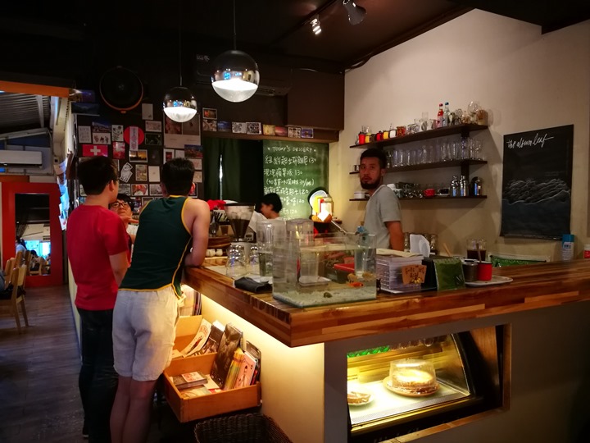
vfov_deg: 51.4
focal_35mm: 27
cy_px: 222
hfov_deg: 65.3
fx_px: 460
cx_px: 295
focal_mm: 4.5
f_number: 2.2
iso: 500
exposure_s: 1/20
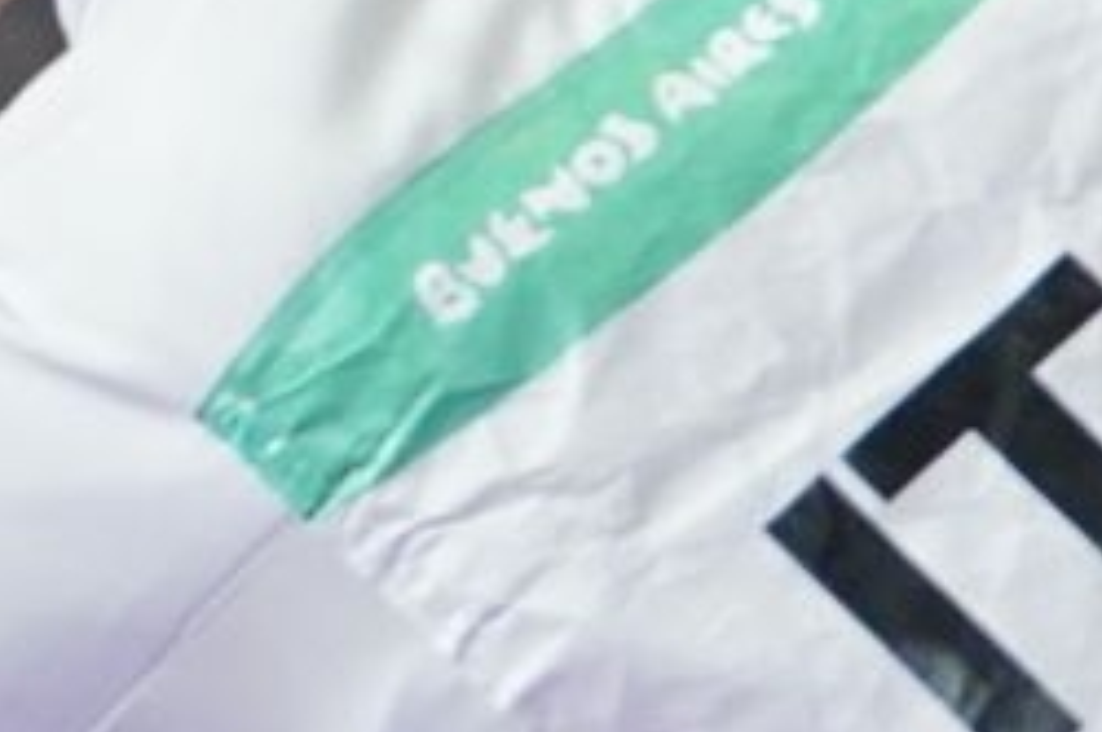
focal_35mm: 1904
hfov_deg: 1.1
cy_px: 4
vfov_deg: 0.7
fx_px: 58207
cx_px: 3817
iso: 1600
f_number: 2.8
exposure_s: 1/1000
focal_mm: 176
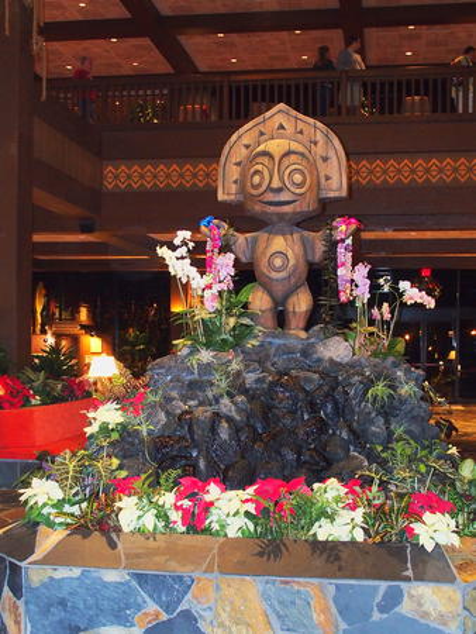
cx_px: 238
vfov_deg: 44.8
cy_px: 317
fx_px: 769
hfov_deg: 34.4
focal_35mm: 42
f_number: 2.8
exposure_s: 1/40
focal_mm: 9
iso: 800
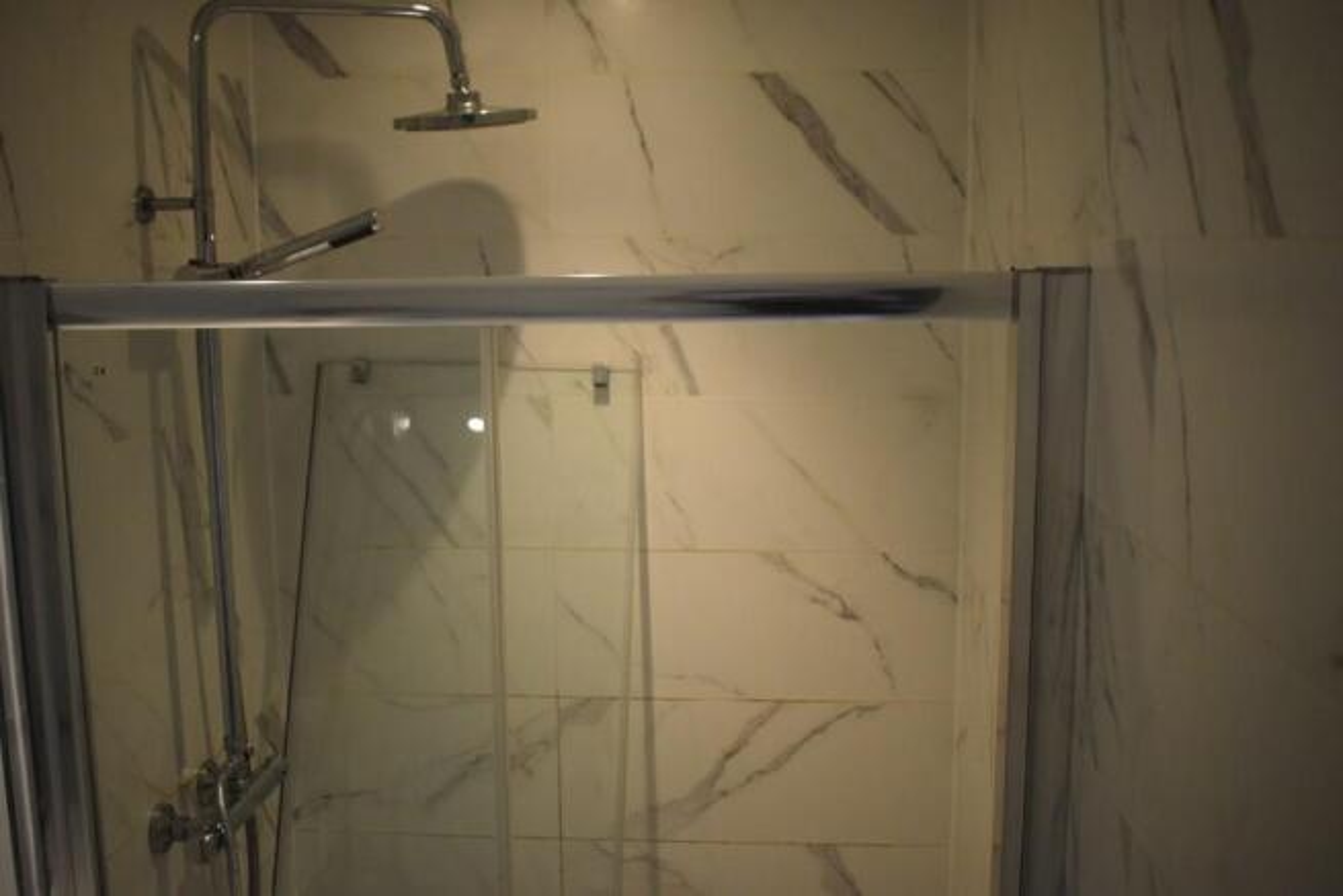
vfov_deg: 36.9
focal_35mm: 36
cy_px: 448
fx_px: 1343
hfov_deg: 53.1
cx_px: 672
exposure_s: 1/200
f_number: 3.8
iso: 3200
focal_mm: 24
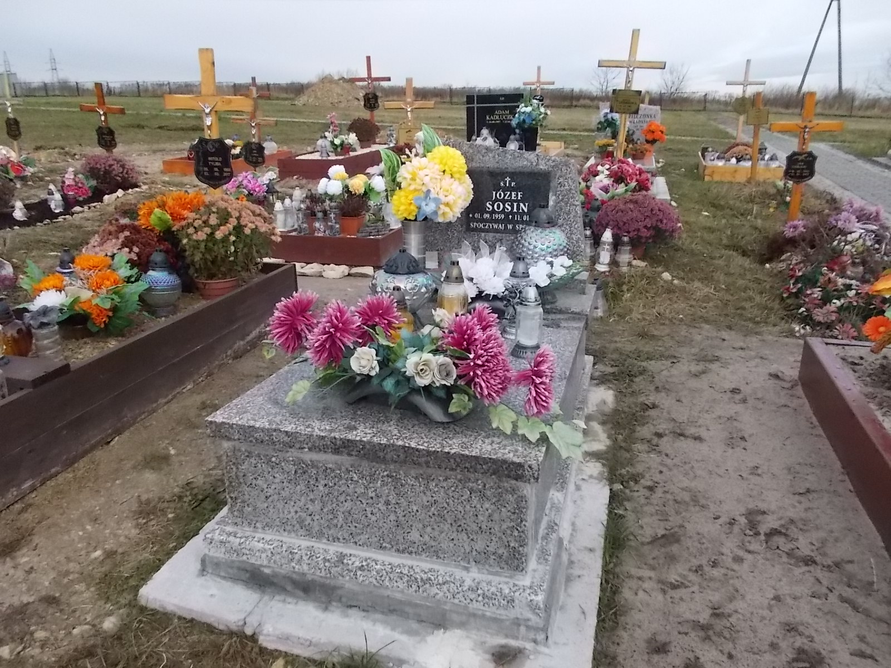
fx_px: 669
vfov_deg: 53.1
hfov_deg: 67.3
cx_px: 446
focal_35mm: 26
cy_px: 334
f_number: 8
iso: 400
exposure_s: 1/200
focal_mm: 4.6
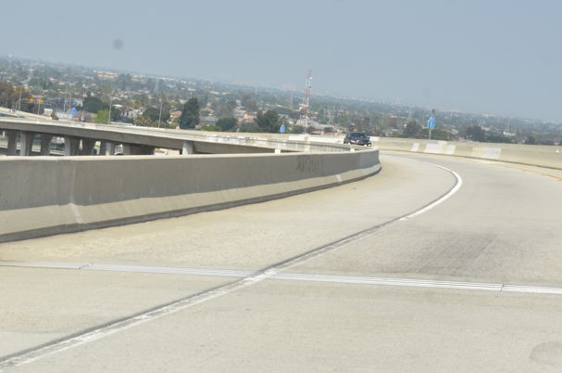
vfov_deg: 15.8
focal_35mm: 86
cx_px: 267
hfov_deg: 23.7
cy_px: 144
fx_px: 1340
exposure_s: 1/800
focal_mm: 34
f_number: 14
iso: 500
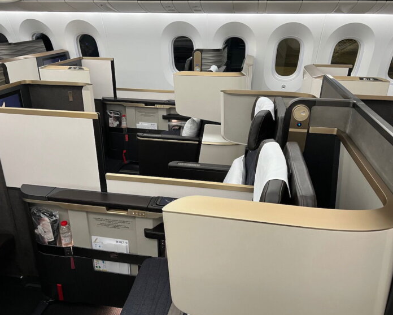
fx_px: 326
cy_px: 159
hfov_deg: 62.2
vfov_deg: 51.5
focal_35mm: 28
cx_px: 186
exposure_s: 1/55
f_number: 1.5
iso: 200
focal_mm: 5.7
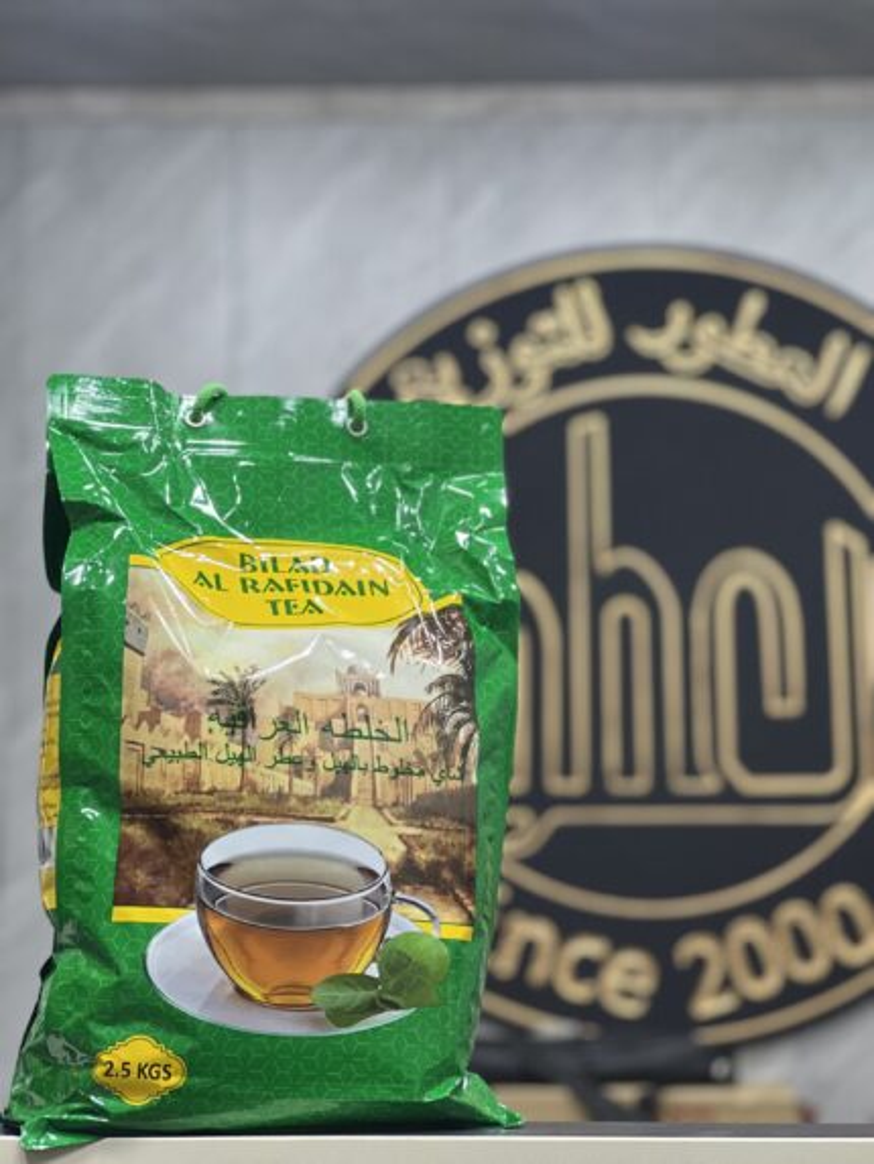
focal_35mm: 77
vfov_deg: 25.3
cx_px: 437
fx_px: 2591
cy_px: 582
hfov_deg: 19.1
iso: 200
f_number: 2.8
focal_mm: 9
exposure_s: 1/102
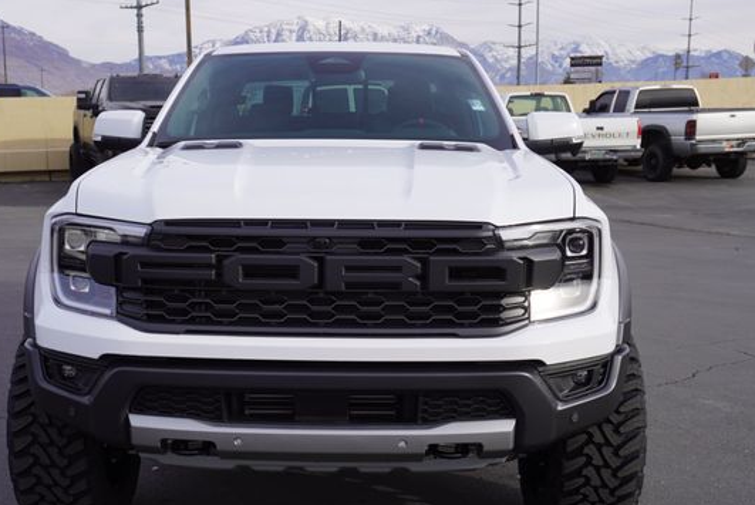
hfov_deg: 41.8
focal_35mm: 47
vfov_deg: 28.6
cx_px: 323
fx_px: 986
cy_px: 303
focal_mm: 26
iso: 100
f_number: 8
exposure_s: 1/160
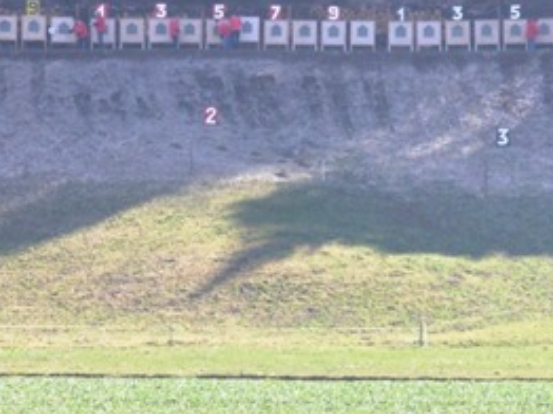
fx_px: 7182
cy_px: 10
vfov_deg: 3.3
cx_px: 253
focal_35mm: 450
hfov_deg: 4.4
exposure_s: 1/140
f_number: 5
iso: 50
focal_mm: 31.4
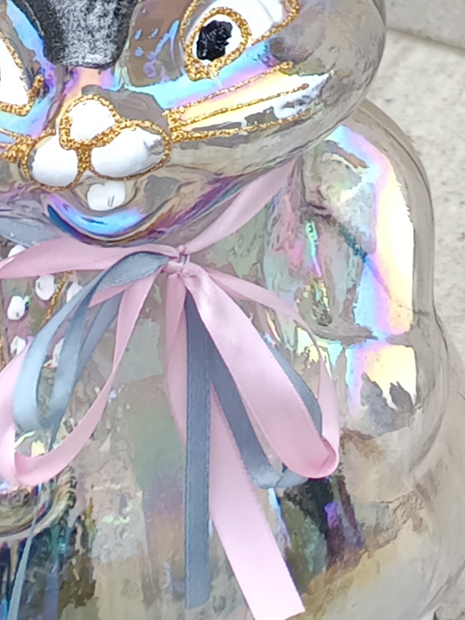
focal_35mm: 138
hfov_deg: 9.8
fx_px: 2472
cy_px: -958
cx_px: 1026
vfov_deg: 11.4
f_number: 1.7
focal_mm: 5.31
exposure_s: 1/100
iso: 76
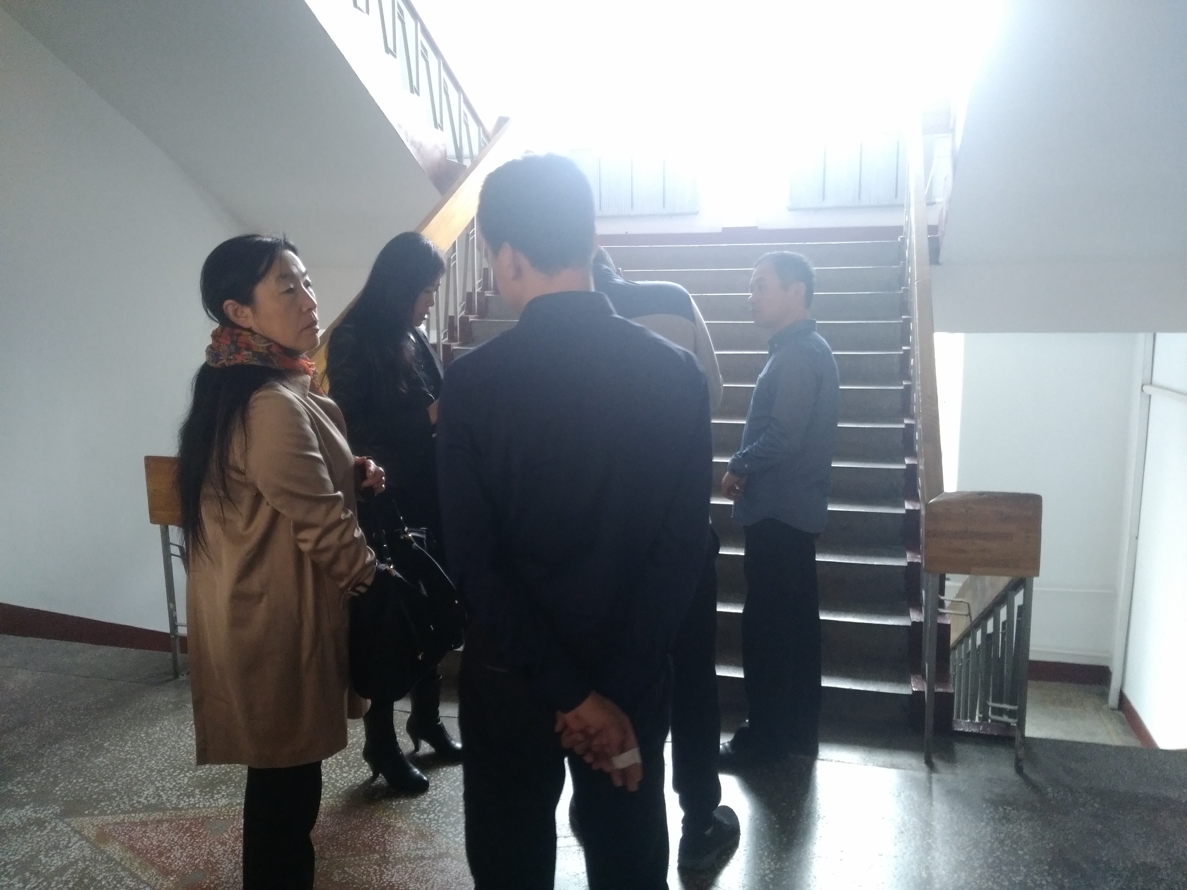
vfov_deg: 49.7
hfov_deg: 63.4
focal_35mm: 28
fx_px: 960
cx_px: 594
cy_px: 445
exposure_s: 1/33
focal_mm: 3.79
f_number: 2
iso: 527
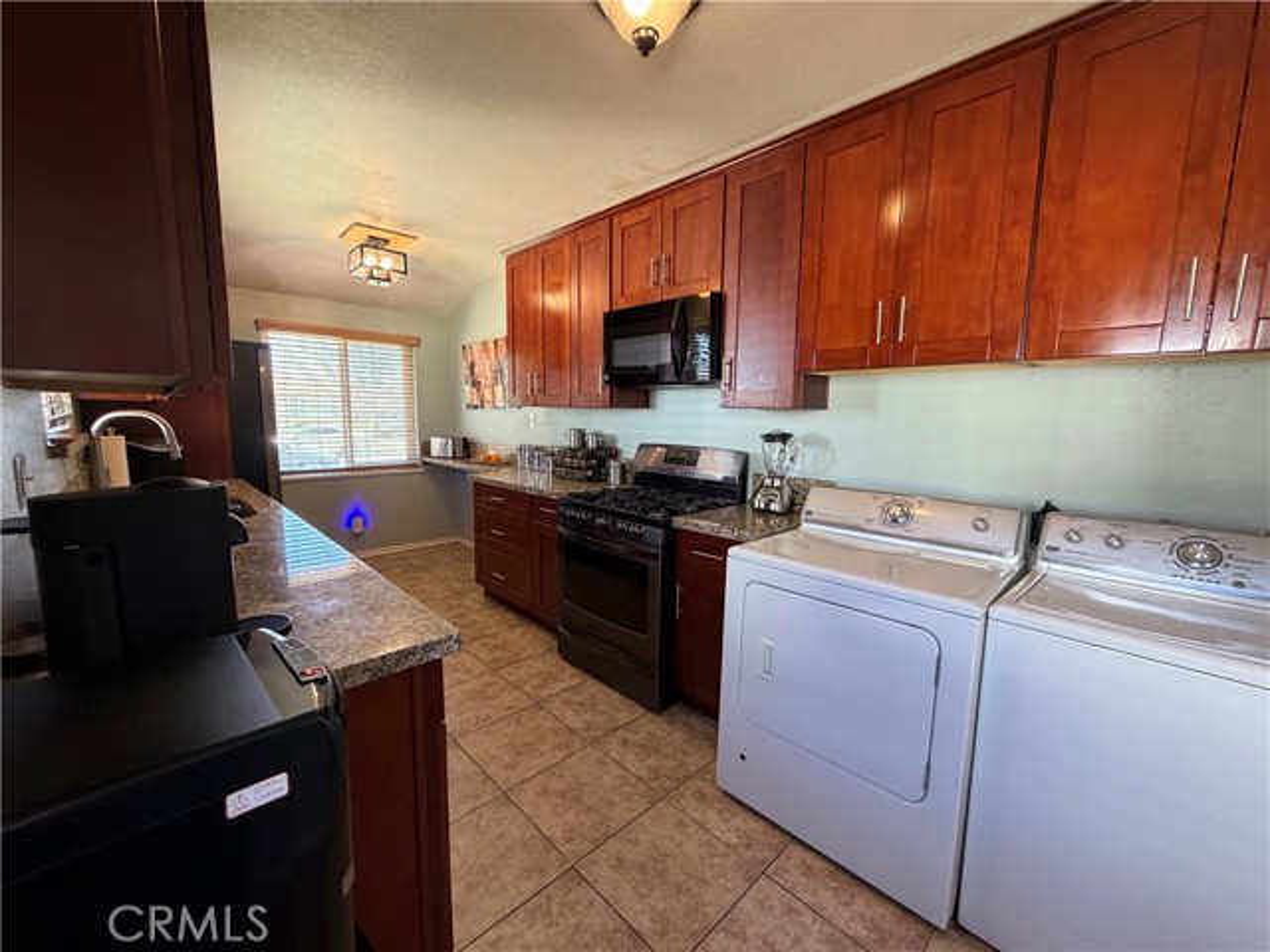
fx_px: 514
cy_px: 476
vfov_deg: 85.7
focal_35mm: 14
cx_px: 635
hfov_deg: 102.1
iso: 250
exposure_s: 1/60
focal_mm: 2.22
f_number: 2.2
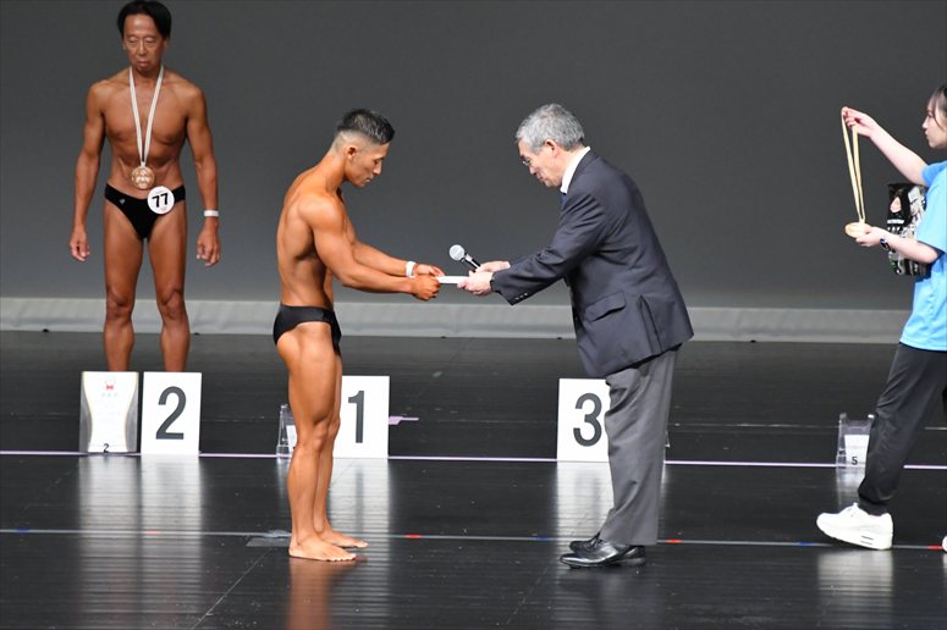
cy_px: 315
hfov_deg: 6.5
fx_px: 8282
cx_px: 474
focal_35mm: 315
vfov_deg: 4.4
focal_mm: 210
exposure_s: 1/400
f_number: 5.6
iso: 5000
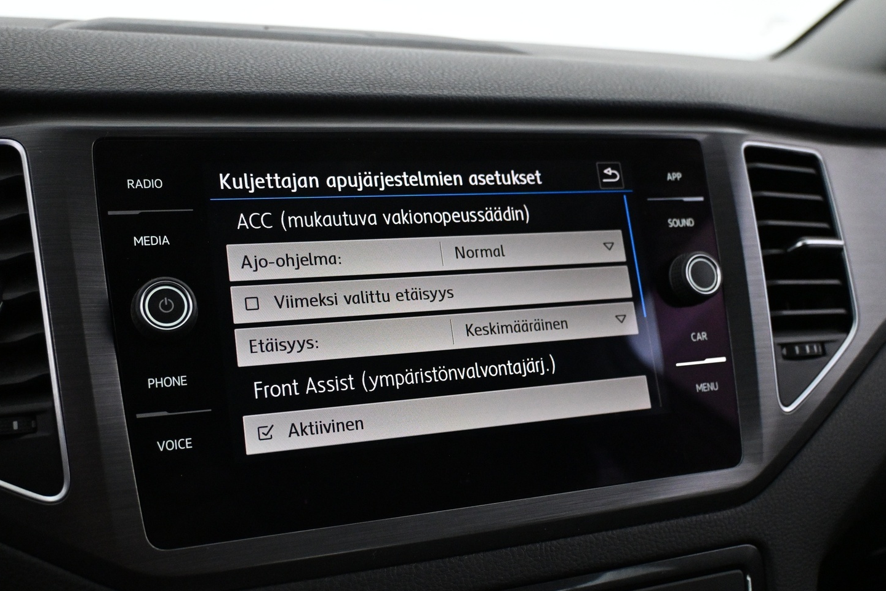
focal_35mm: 36
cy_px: 323
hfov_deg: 52.7
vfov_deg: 36.6
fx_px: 893
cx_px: 409
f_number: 4
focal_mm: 21.5
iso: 4000
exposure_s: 1/100
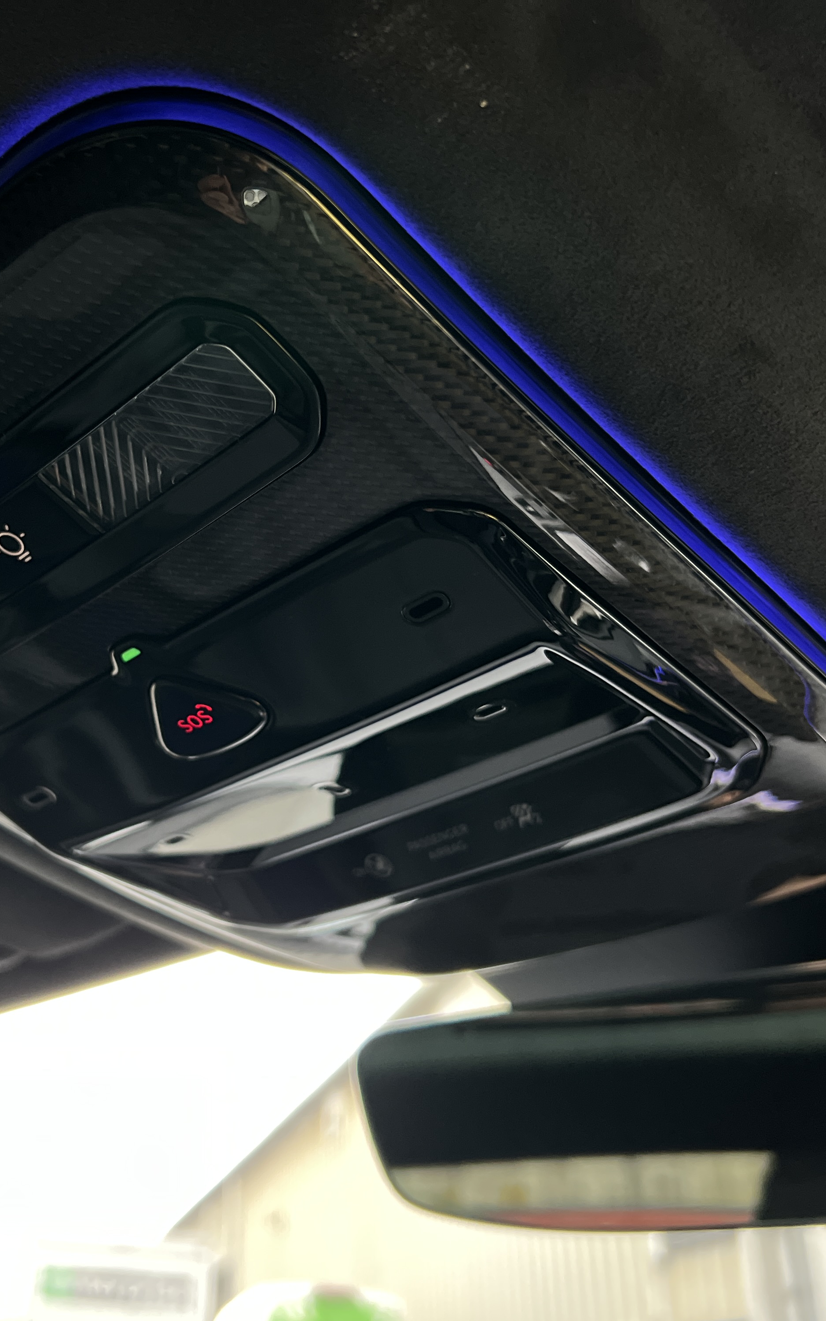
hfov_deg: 34.0
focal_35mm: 37
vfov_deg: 52.7
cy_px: 660
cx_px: 247
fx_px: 1333
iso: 500
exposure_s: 1/59
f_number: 1.5
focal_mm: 5.7
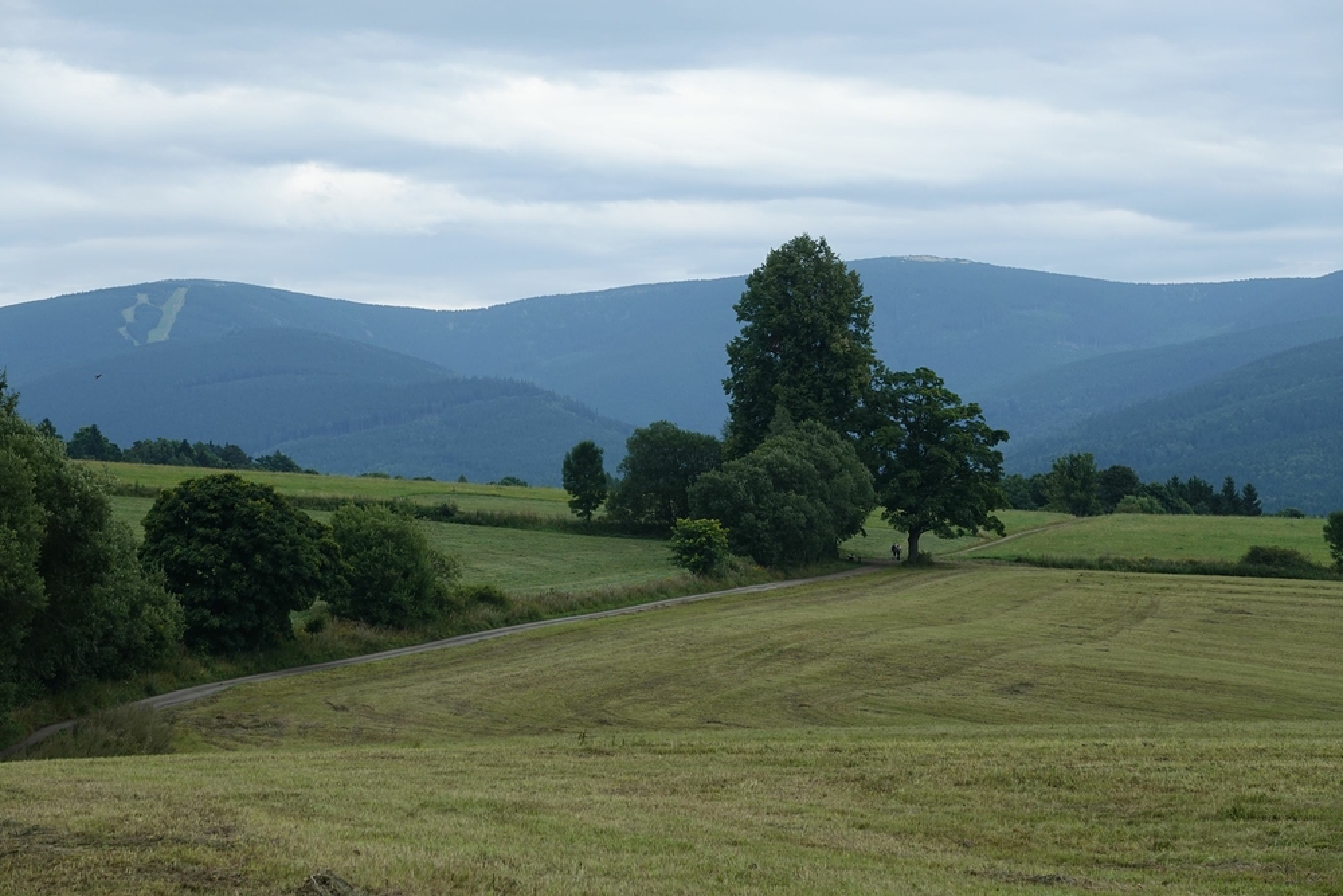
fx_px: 3805
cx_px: 672
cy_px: 448
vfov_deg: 13.4
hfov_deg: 20.0
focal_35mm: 102
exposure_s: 1/200
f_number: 6.3
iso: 125
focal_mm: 37.41
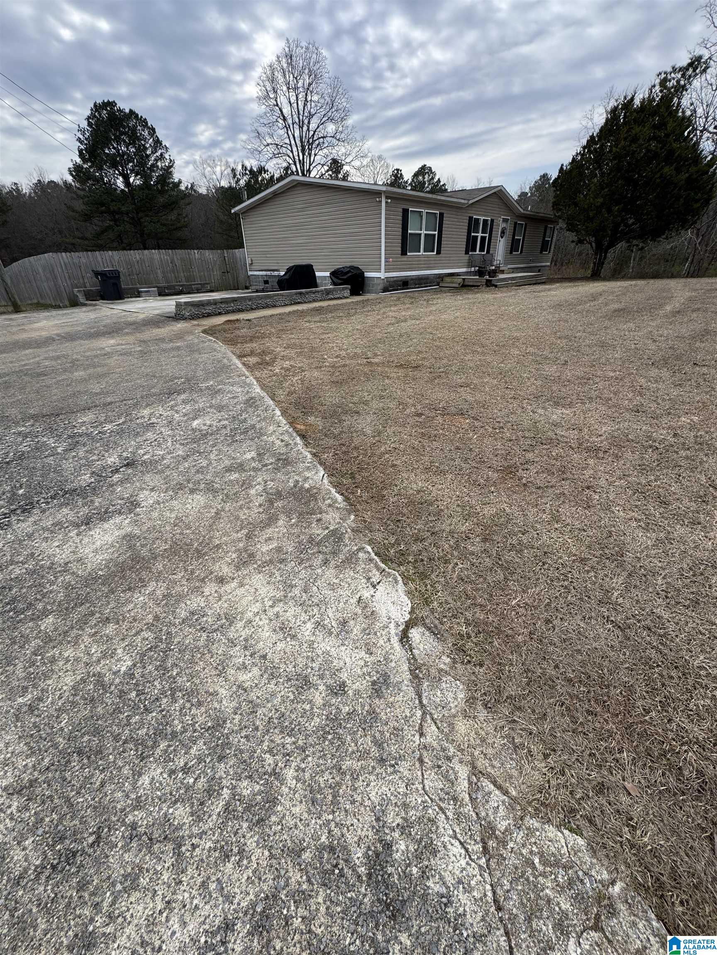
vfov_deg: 102.1
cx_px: 358
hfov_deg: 85.7
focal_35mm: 14
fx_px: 387
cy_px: 478
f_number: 2.2
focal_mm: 2.22
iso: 40
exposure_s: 1/910
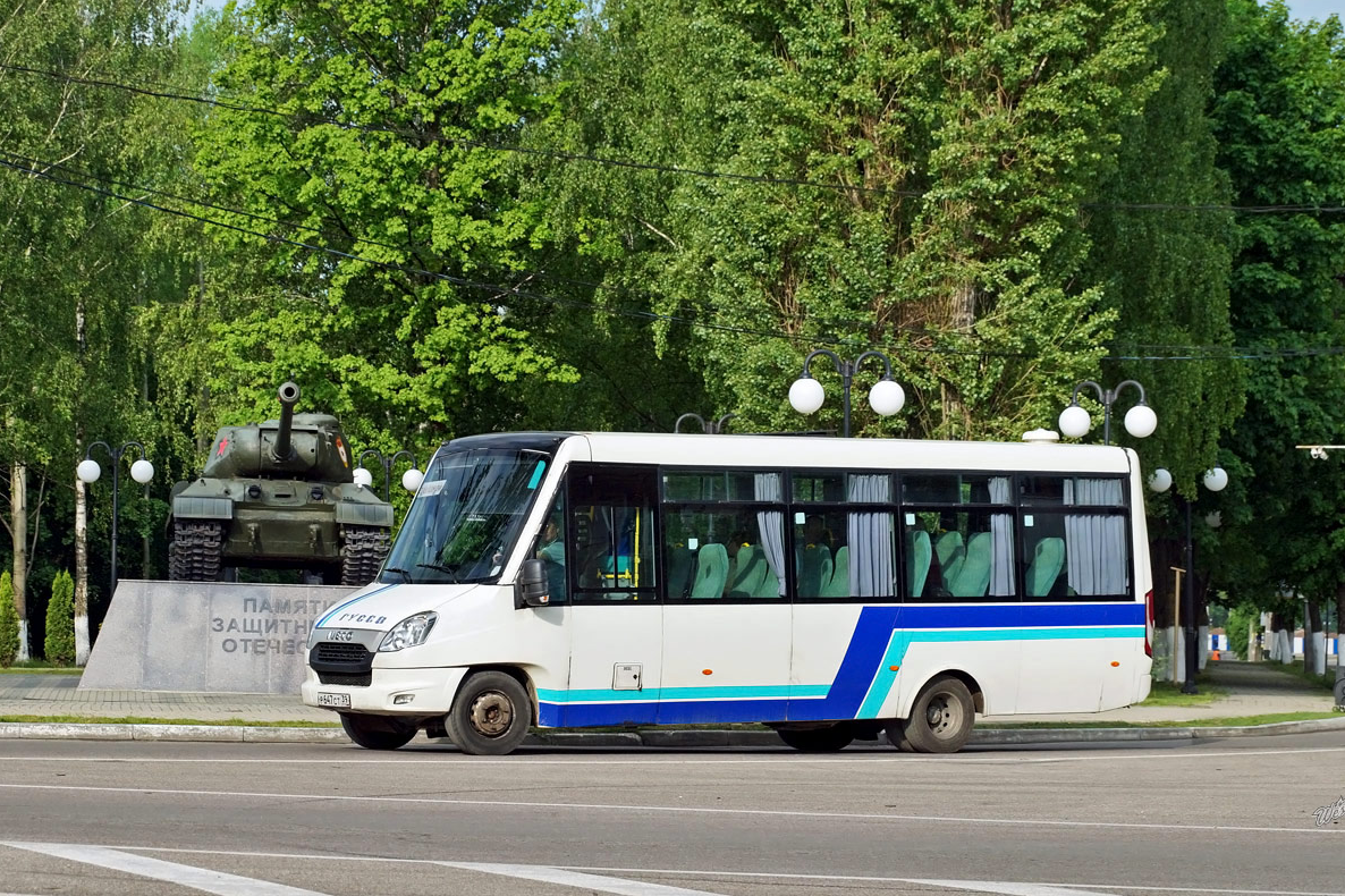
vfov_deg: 16.3
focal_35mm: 84
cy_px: 451
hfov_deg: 24.3
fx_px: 3119
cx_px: 678
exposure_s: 1/640
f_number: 7.1
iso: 200
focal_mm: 55
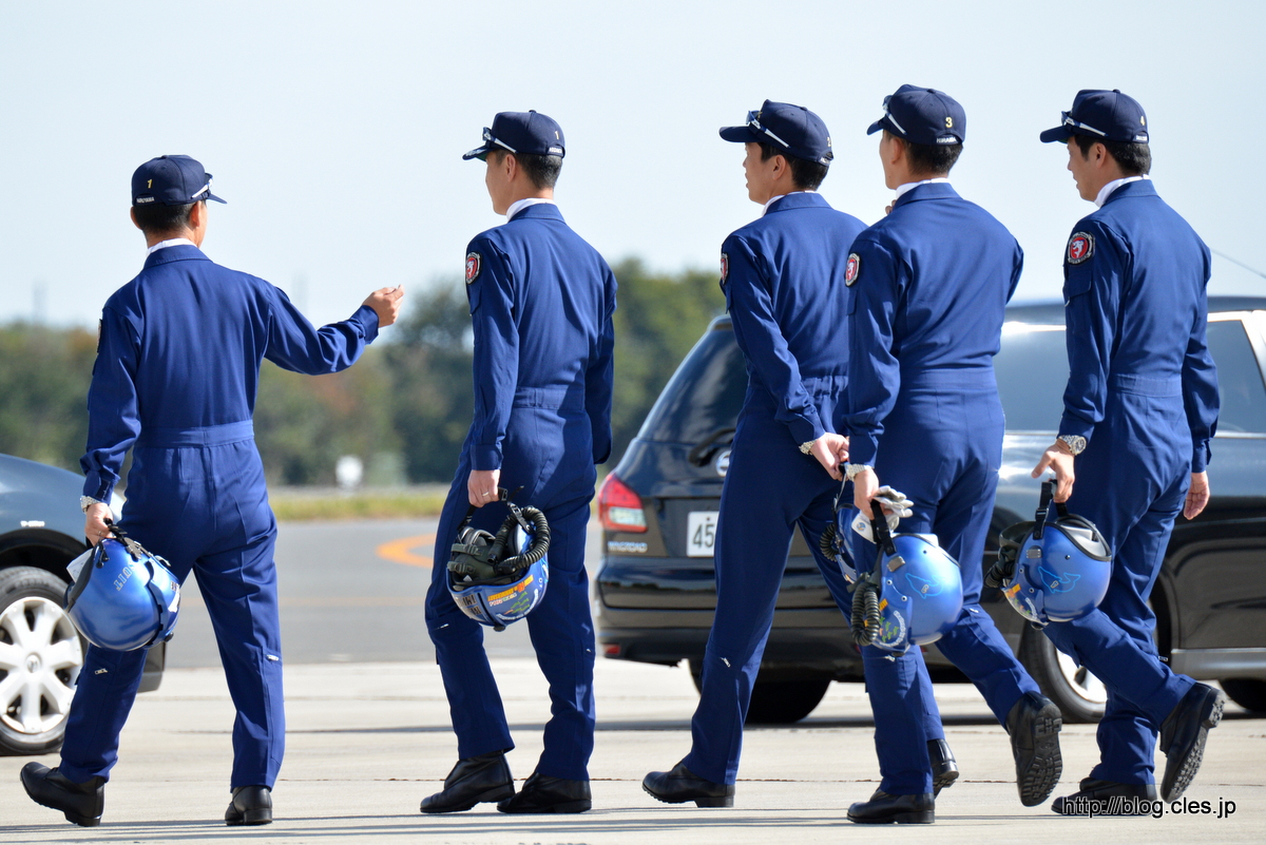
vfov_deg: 3.4
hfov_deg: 5.2
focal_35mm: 400
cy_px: 422
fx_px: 14071
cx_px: 633
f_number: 8
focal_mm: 400
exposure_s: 1/1000
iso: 800
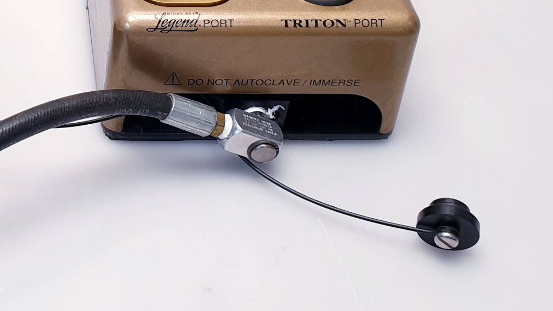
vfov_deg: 16.9
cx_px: -46
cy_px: 17
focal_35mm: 70
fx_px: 1027
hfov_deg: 27.7
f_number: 2.4
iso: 64
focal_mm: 4.3
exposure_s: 1/50
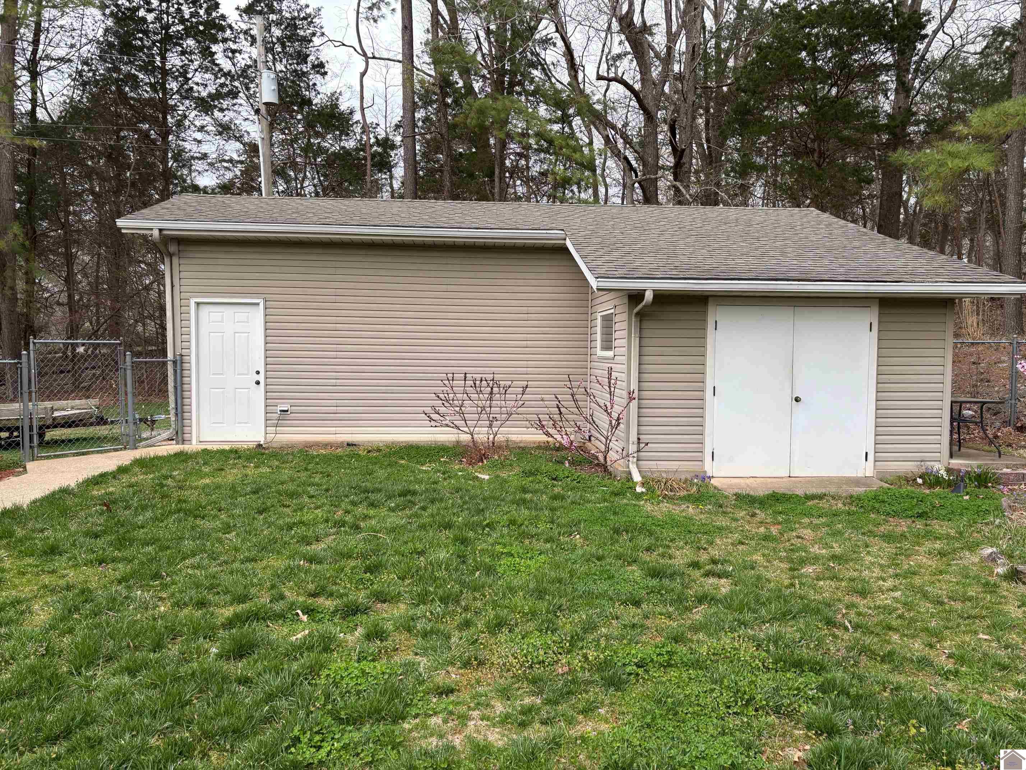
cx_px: 513
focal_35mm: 26
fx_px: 771
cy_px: 385
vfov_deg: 53.1
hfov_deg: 67.3
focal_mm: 5.96
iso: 40
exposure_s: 1/154
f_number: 1.6
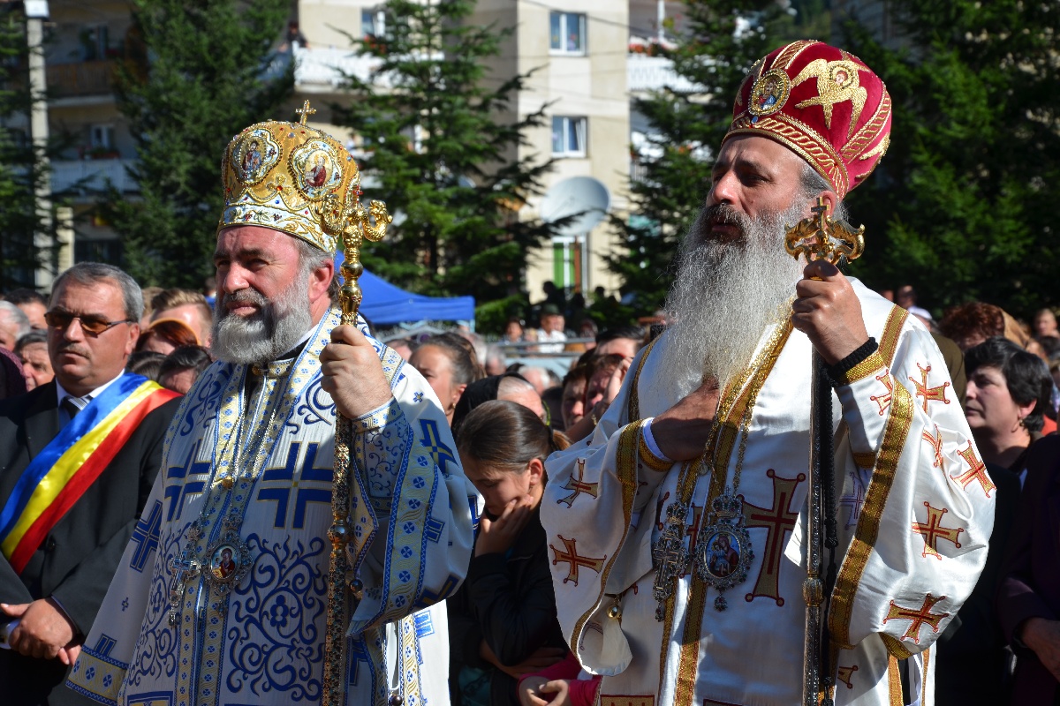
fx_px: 3091
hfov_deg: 19.5
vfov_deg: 13.0
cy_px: 353
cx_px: 530
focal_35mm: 105
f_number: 9
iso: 100
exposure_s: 1/320
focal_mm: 70
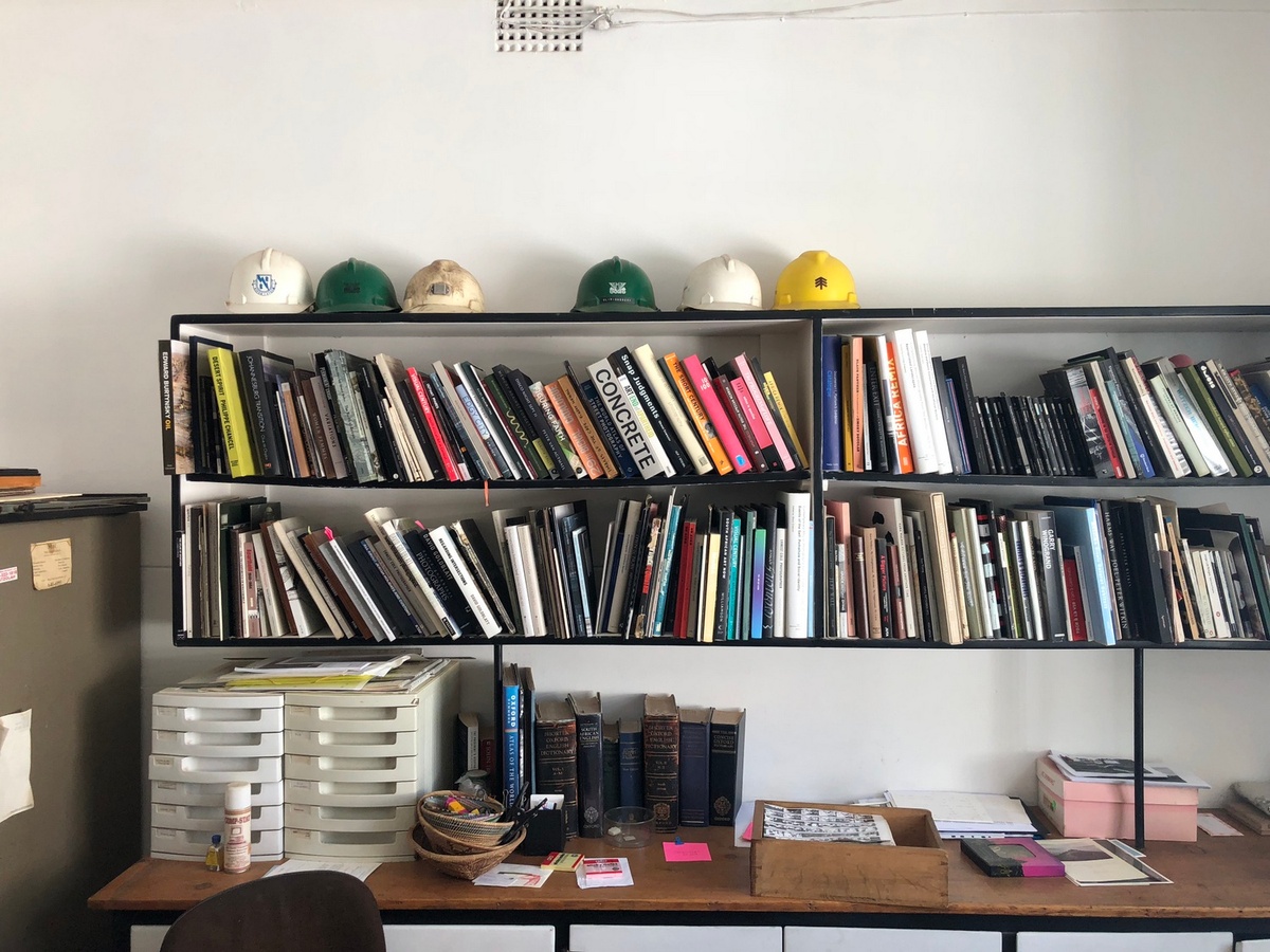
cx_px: 635
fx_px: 1064
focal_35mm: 29
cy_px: 476
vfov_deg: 48.2
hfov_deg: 61.7
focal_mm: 3.99
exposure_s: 1/100
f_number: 1.8
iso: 50
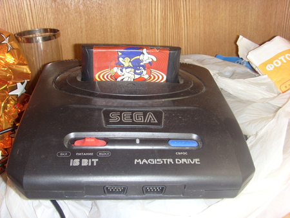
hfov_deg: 51.3
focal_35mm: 36
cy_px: 109
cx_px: 145
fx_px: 302
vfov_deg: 39.7
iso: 100
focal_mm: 6
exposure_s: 1/45
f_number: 3.5
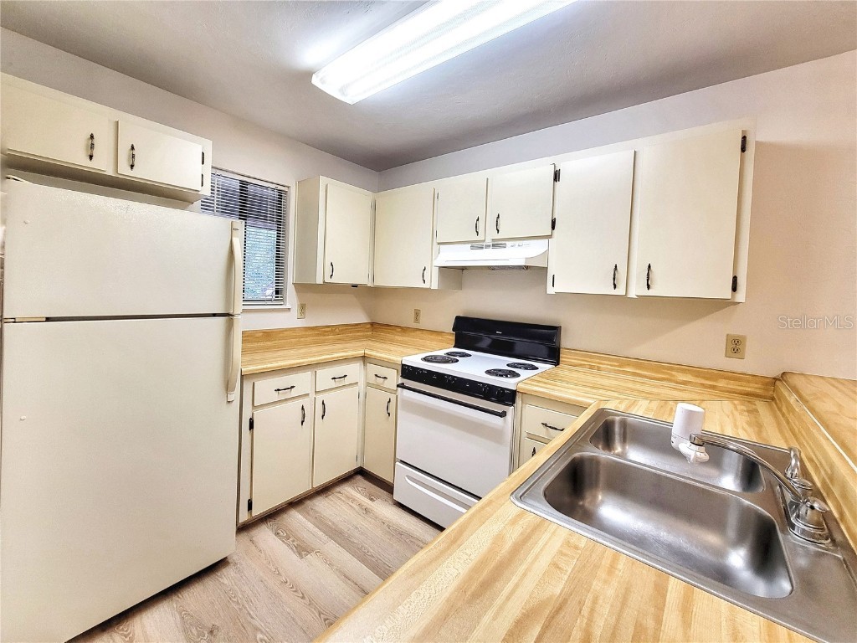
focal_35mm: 13
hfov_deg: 106.2
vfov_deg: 89.9
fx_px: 322
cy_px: 322
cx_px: 428
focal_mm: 2.2
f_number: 2.2
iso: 200
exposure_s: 1/60
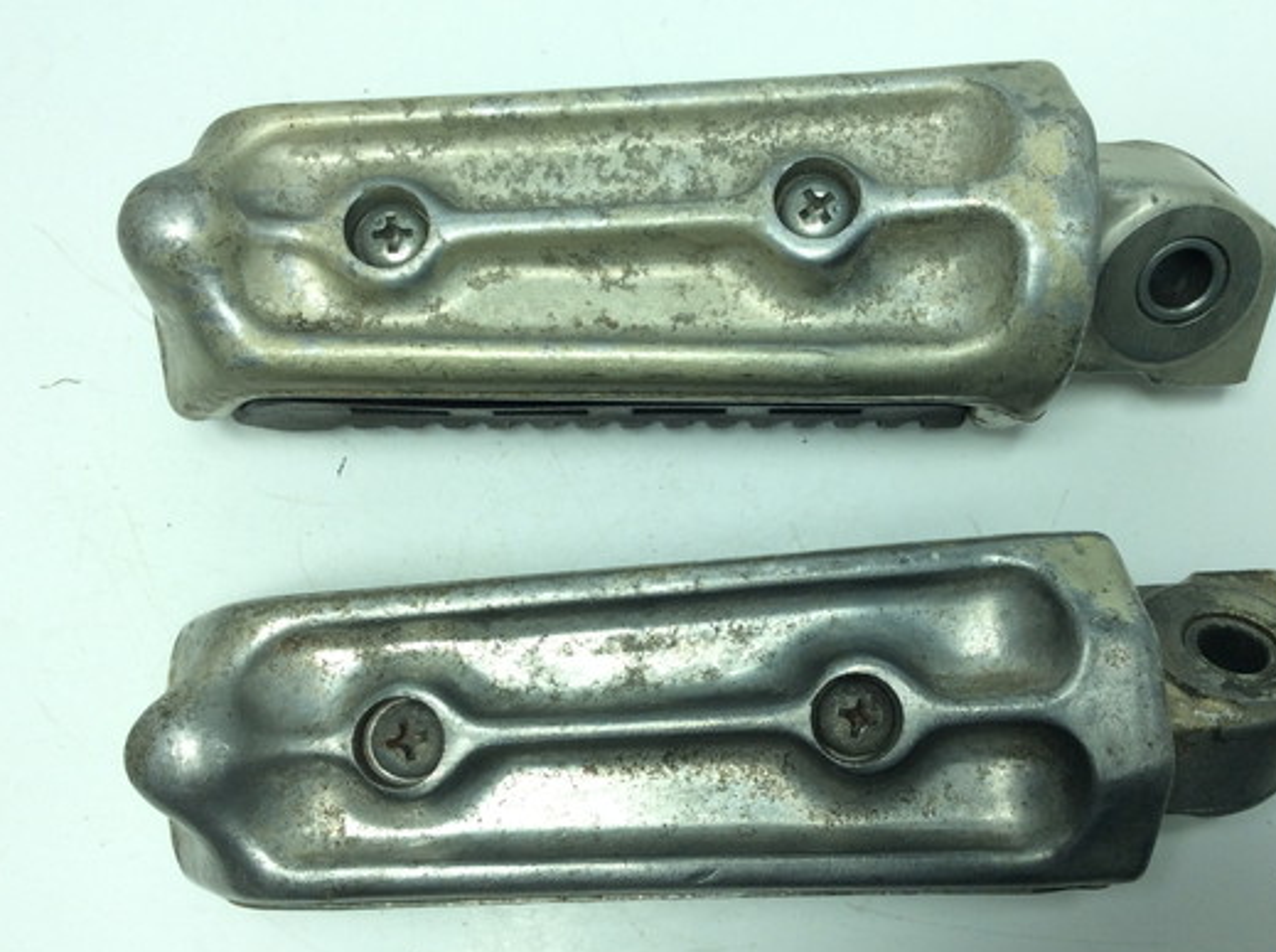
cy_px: 509
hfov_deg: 50.1
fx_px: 1361
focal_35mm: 37
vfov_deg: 38.5
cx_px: 708
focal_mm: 3.3
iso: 32
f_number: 2.4
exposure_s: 1/295
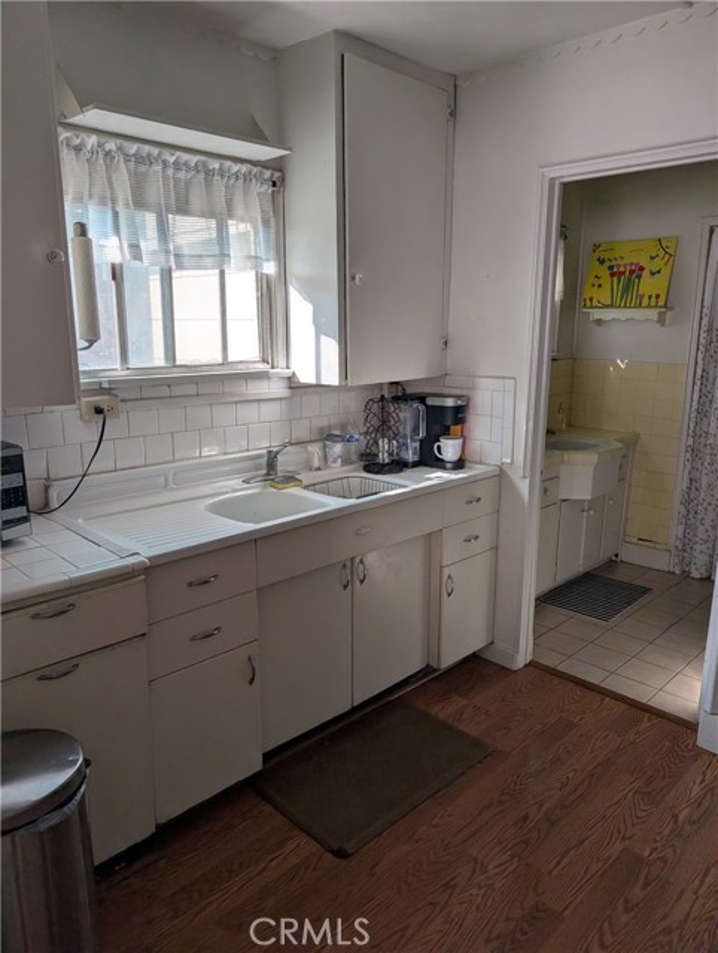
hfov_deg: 56.9
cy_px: 476
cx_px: 359
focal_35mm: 24
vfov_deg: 71.5
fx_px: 662
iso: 52
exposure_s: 1/130
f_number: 1.68
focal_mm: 6.9
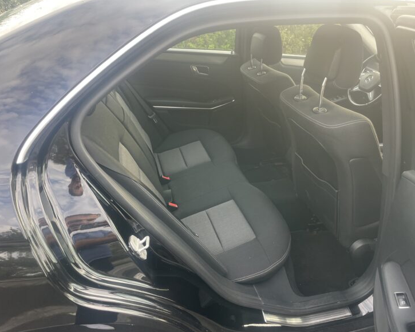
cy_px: 169
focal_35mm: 28
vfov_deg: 51.5
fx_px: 344
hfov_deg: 62.2
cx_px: 218
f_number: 1.6
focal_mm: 4.2
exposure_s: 1/121
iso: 64
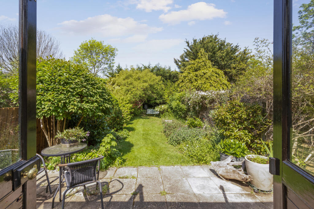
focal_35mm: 14
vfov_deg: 81.1
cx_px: 157
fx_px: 122
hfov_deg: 104.3
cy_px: 104
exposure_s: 1/160
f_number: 8
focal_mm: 14
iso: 200
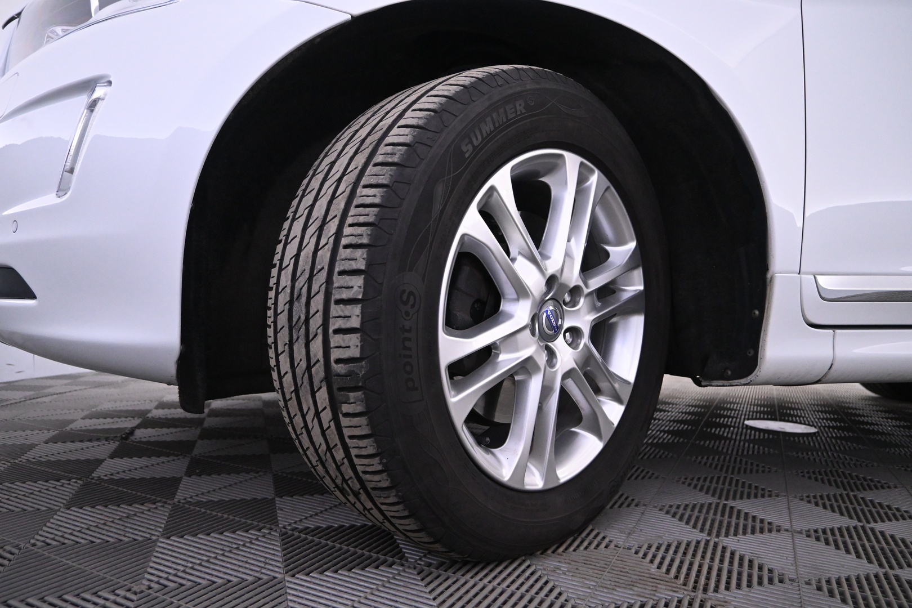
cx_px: 456
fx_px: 608
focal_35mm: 24
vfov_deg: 53.1
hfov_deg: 73.7
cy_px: 304
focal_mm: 16
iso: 3200
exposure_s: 1/125
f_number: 3.5
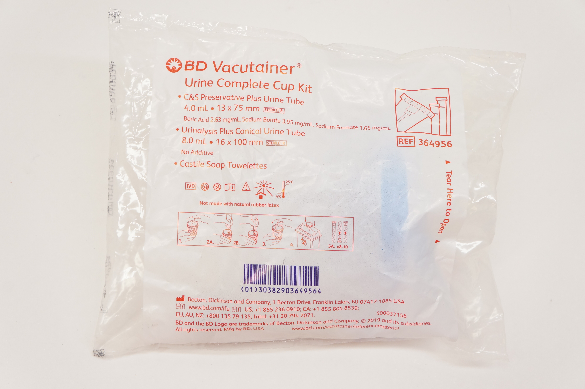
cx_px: 292
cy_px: 194
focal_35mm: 48
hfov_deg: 41.2
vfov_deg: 28.0
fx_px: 779
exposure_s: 1/125
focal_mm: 32
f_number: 7.1
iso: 800
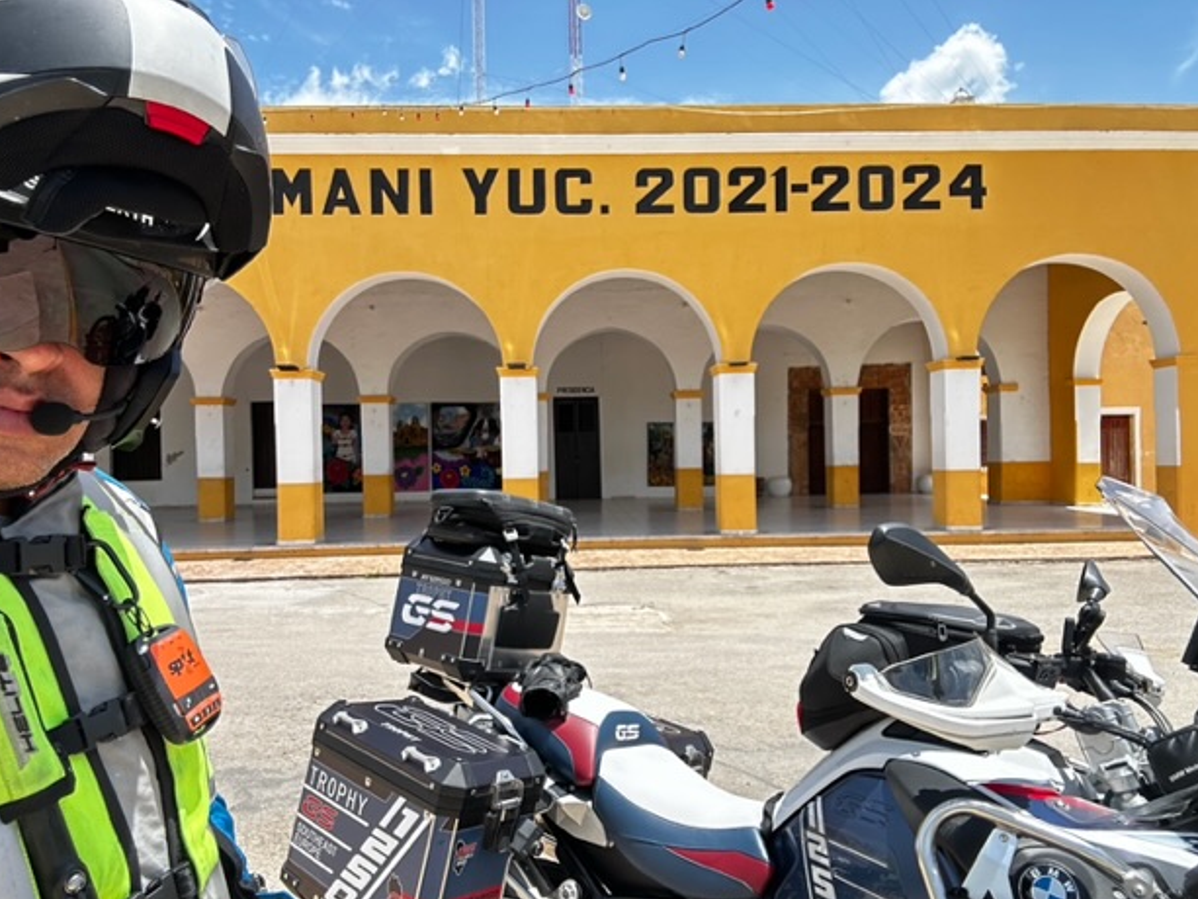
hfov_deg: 71.6
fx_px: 831
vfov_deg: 56.8
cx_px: 596
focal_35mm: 24
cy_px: 467
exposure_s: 1/720
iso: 25
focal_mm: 2.69
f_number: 1.9
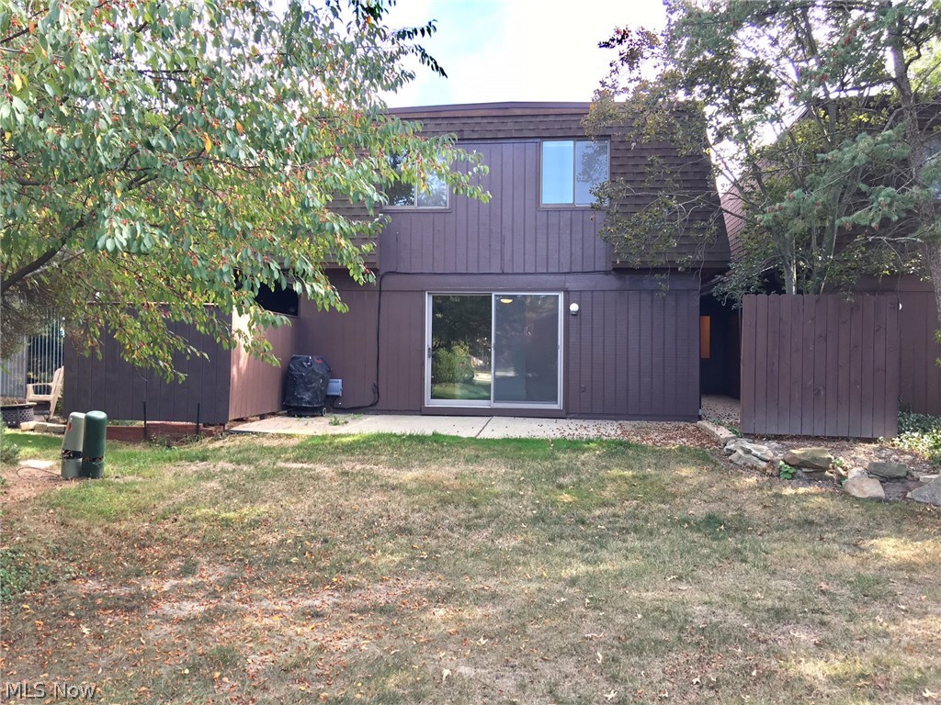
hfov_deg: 61.7
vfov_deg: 48.2
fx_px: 788
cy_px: 352
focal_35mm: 29
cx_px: 470
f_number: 2.2
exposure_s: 1/120
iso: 32
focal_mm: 4.15
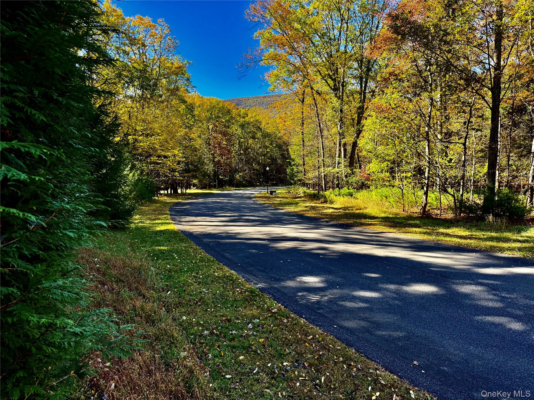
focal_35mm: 24
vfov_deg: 56.8
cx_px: 267
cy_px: 200
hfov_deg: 71.6
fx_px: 370
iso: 100
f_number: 1.78
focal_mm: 6.76
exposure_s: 1/796
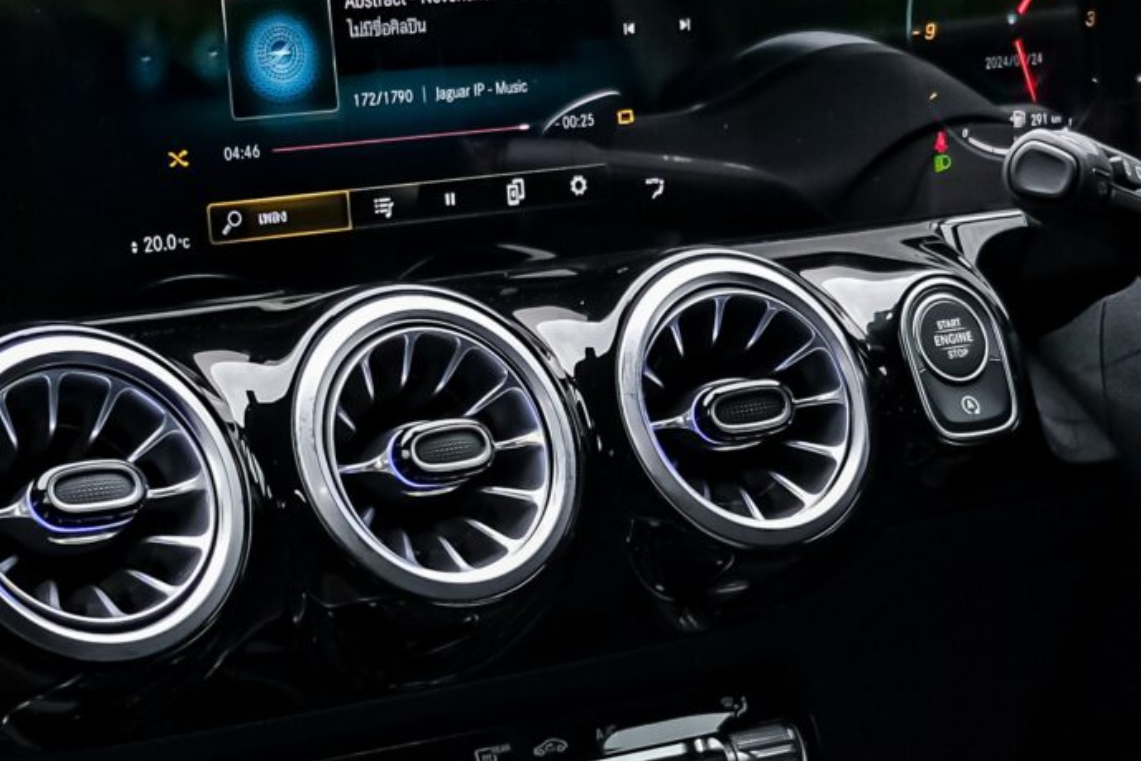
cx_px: 820
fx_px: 3645
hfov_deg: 17.7
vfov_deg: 11.9
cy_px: 595
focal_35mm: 115
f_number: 3.2
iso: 640
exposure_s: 1/250
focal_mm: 20.5
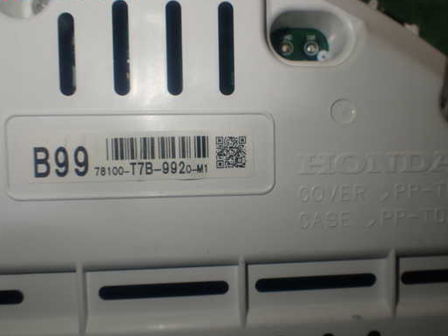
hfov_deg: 52.5
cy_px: 178
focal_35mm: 35
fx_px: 453
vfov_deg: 40.7
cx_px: 248
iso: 100
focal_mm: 5.4
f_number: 3.2
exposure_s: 1/100
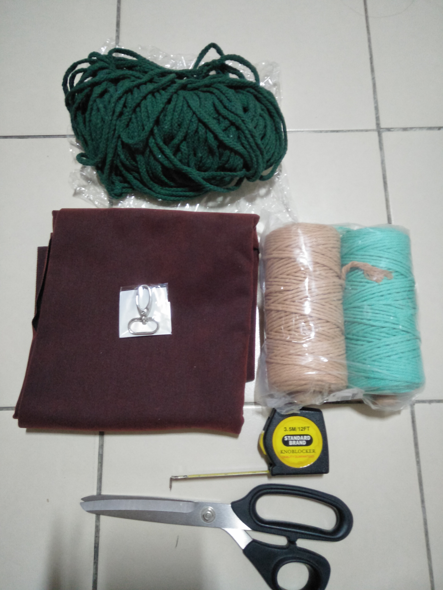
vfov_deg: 81.7
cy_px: 295
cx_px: 222
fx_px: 341
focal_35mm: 20
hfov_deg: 66.0
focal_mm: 3.46
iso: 1009
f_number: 2.2
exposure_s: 1/14
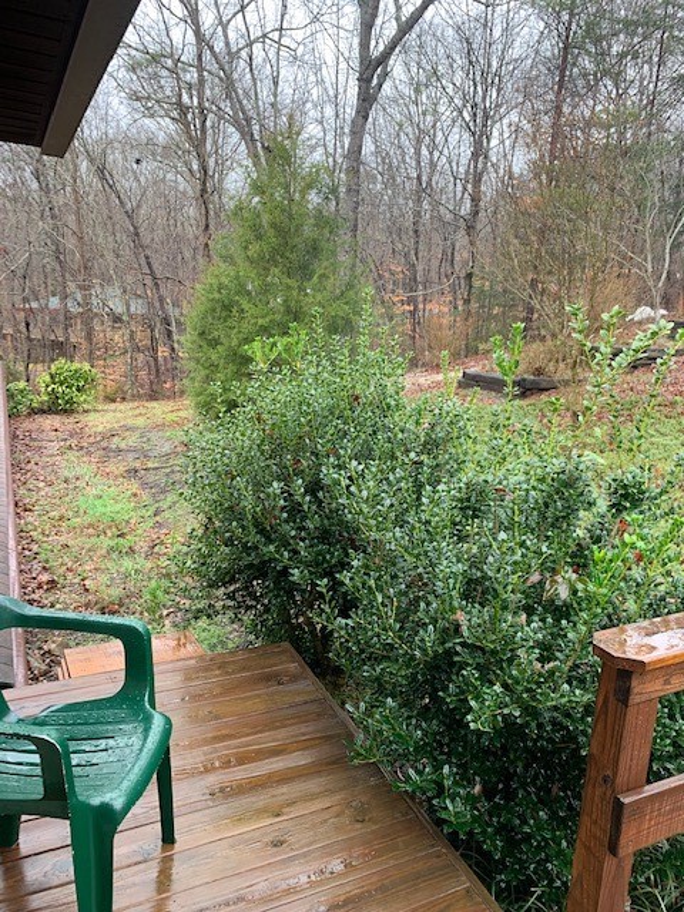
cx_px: 342
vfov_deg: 67.3
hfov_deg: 53.1
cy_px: 456
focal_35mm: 26
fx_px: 685
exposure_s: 1/121
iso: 80
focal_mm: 4.25
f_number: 1.8
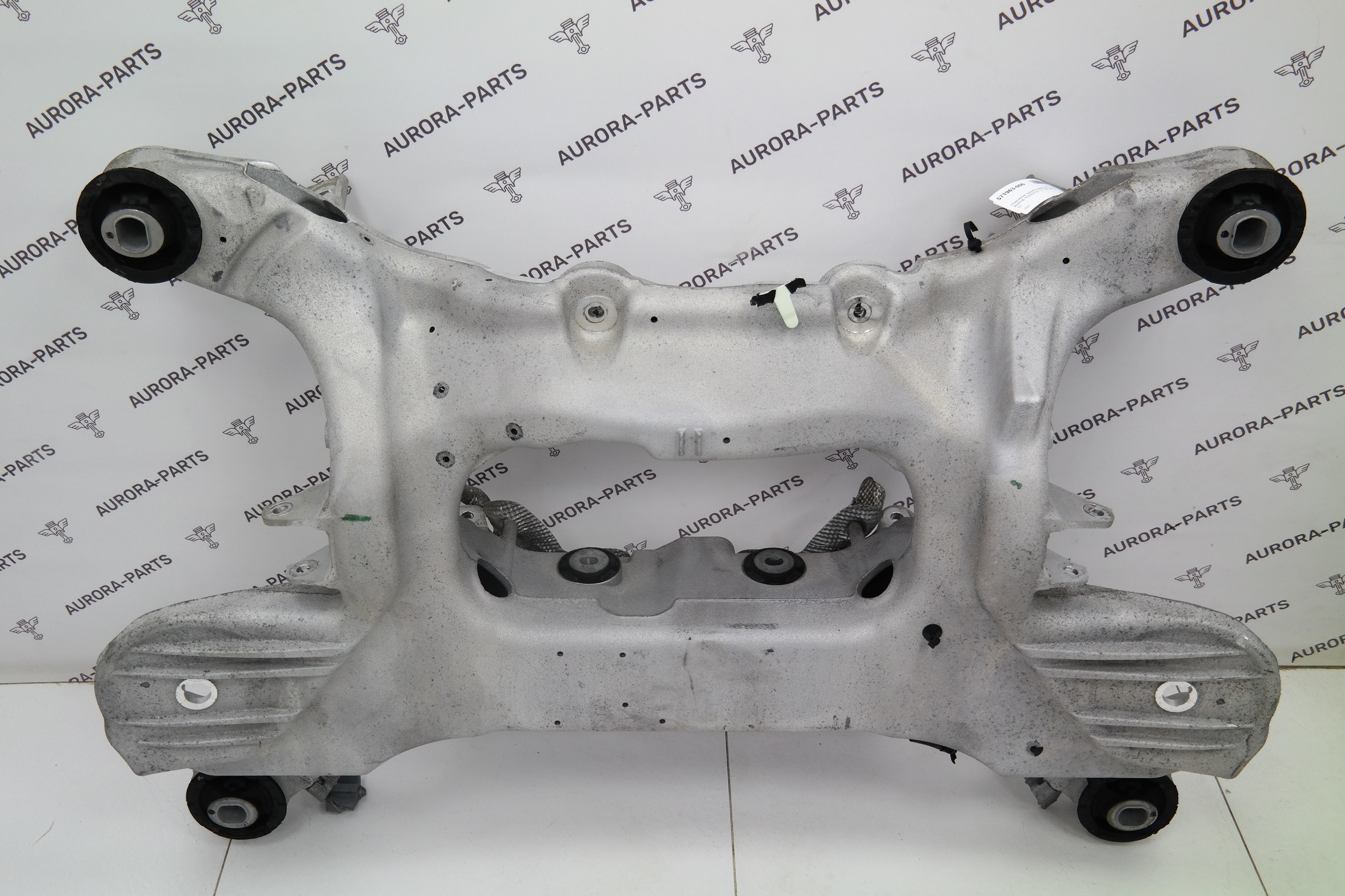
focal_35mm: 33
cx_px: 672
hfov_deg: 57.2
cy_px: 448
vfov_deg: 40.0
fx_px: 1233
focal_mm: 22
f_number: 4
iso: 200
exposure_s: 1/60
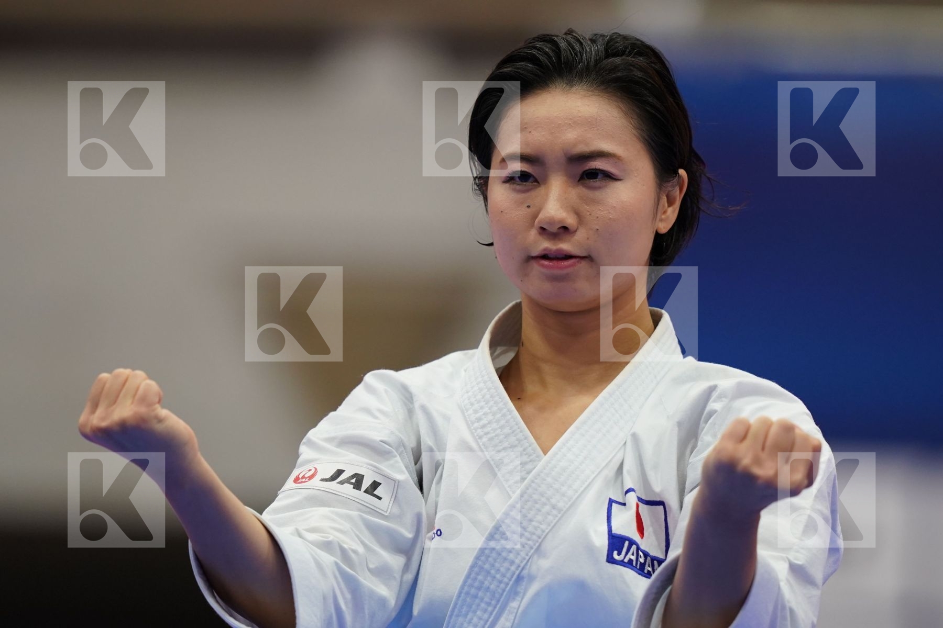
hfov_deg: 3.4
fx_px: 15715
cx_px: 472
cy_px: 314
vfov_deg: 2.3
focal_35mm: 600
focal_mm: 400
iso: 1250
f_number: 2.8
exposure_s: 1/400
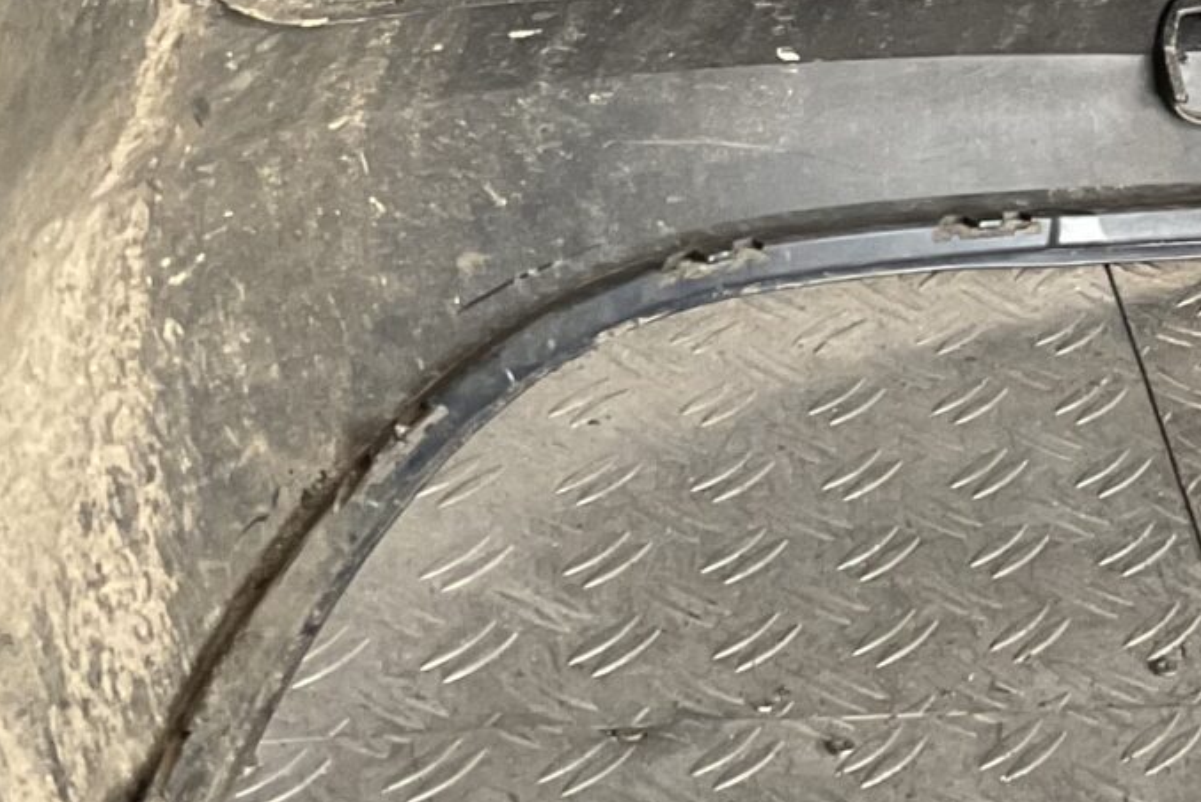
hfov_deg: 17.1
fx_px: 3805
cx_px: 1442
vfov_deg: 11.9
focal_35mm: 114
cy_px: -37
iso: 80
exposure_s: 1/50
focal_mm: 3
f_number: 1.8
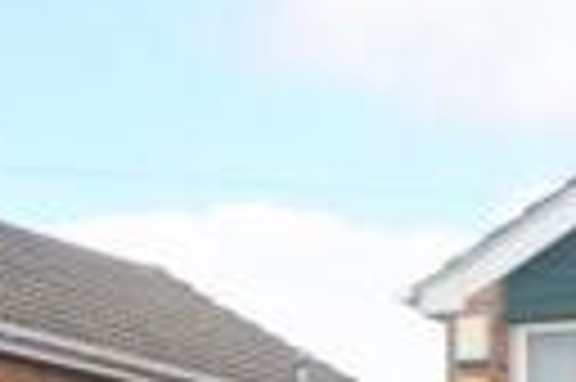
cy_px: 571
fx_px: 2461
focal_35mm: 154
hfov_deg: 12.0
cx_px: 1120
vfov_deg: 8.7
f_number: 6.3
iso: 100
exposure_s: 1/160
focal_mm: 20
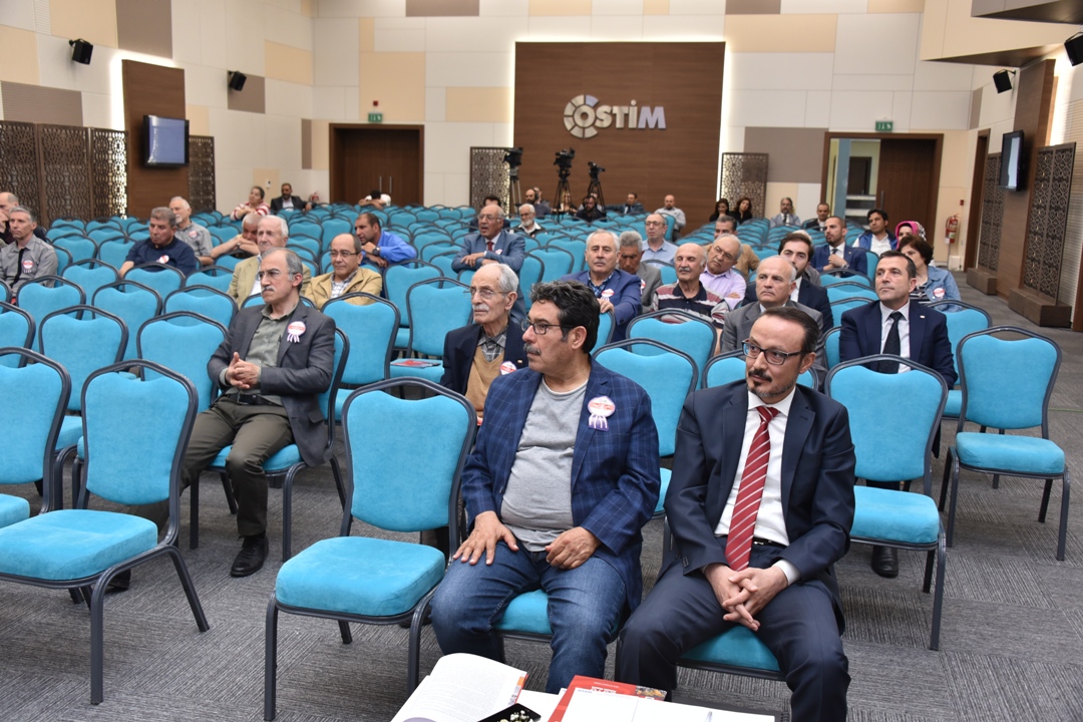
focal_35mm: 35
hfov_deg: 54.4
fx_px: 1053
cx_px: 542
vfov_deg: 37.9
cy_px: 361
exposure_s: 1/125
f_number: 5.6
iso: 1250
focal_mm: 35
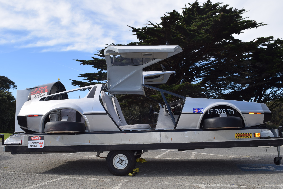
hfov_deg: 67.4
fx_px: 212
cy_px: 94
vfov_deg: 47.9
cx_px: 142
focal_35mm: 27
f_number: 7.1
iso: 100
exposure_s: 1/200
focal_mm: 18
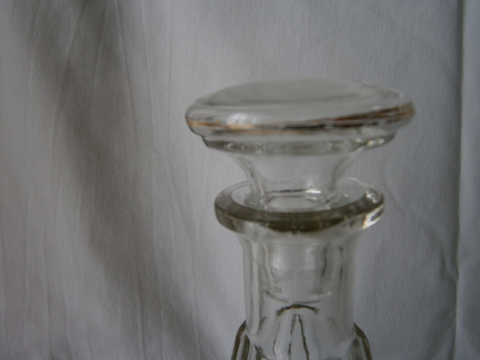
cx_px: 240
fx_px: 361
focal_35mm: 26
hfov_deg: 67.3
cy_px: 180
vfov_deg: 53.1
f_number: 2.8
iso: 80
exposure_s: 1/40
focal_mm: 4.7
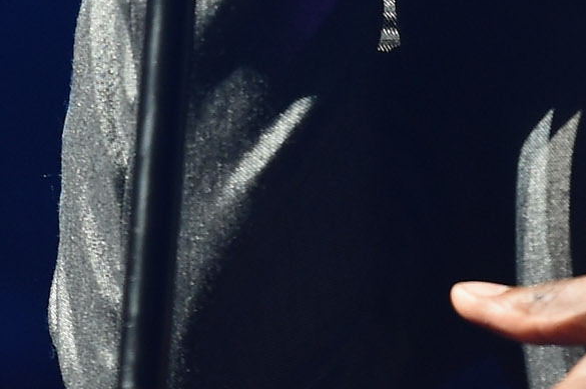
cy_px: -604
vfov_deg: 1.7
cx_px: 188
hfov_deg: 2.5
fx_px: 13352
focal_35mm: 821
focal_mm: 160
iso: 2000
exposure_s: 1/250
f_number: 3.5
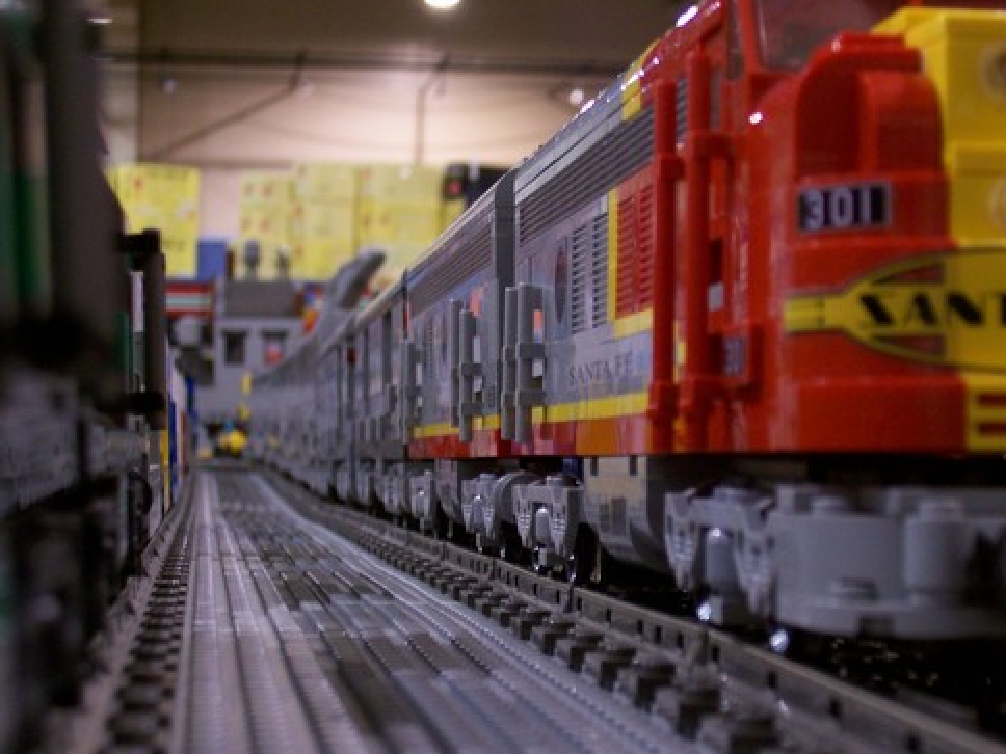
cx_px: 659
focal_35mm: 86
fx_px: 2499
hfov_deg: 22.7
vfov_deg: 17.2
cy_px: 345
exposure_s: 1/8
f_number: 3.6
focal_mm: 10.8
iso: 160
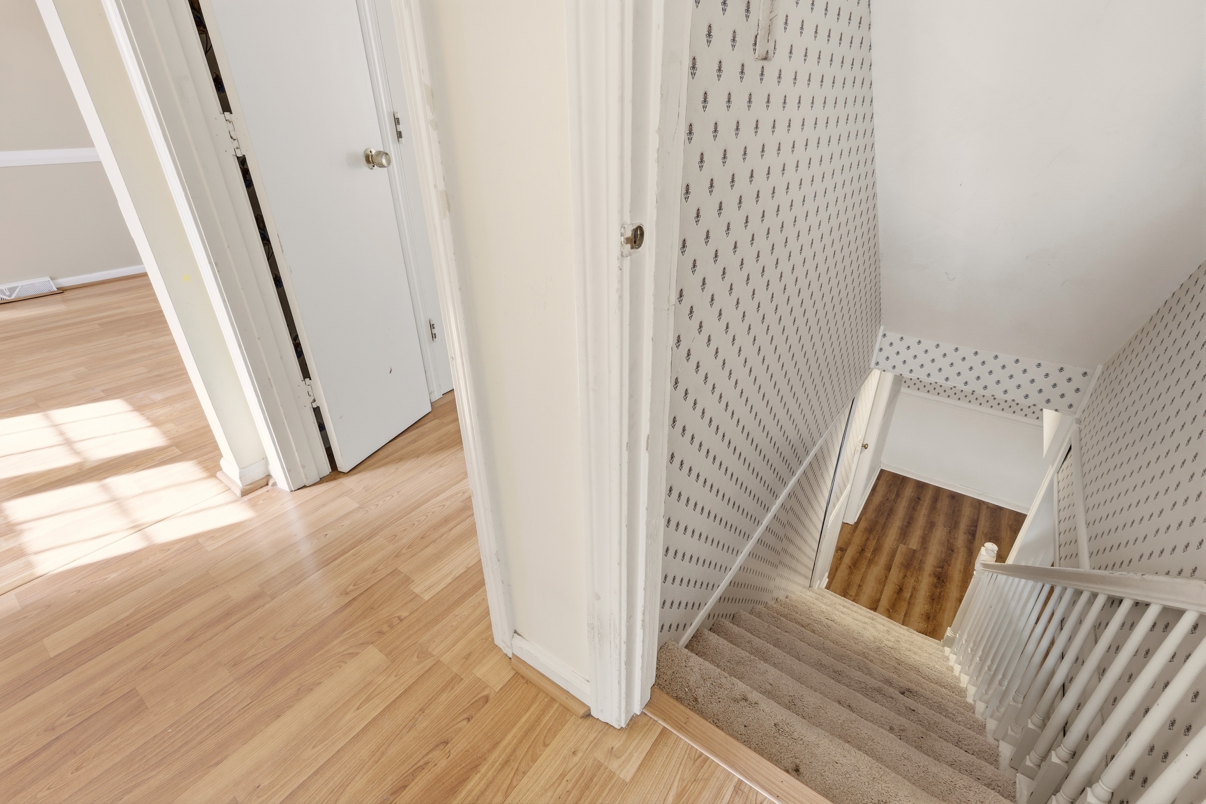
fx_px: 502
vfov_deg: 77.3
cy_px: 402
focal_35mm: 15
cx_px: 603
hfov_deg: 100.4
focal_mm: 10
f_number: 9
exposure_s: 1/30
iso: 400
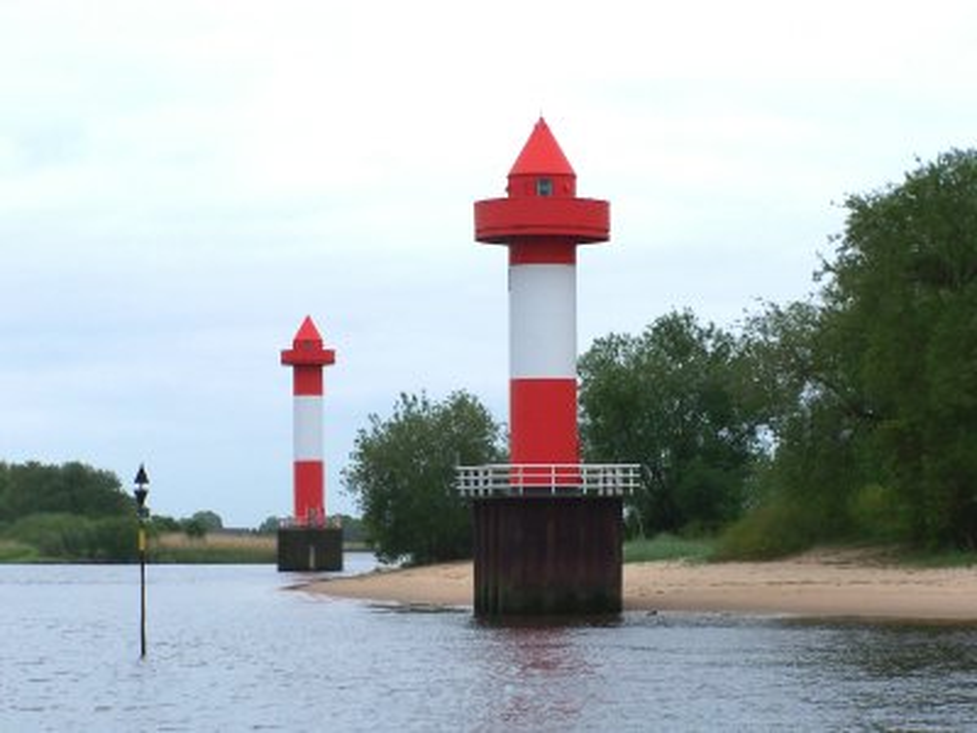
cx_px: 488
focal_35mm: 117
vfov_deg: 12.7
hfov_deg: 16.8
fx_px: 3302
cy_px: 366
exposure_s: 1/640
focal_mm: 19.4
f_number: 4.5
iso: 80
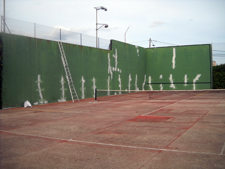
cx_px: 112
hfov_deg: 45.8
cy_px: 84
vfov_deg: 35.1
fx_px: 266
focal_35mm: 41
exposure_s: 1/296
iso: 64
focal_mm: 6.72
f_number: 5.5
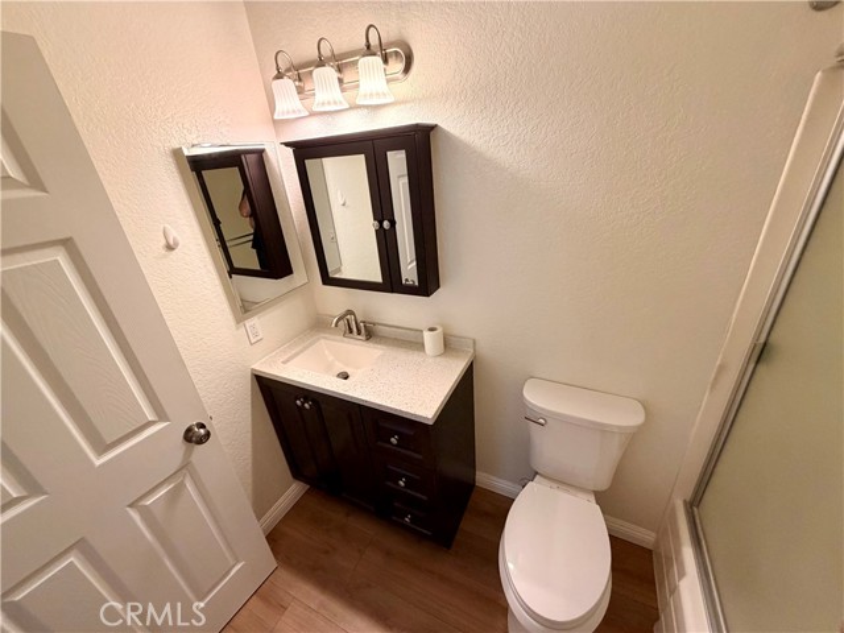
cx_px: 422
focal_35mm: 14
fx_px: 341
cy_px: 316
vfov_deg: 85.7
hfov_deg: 102.1
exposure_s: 1/60
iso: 320
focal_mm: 2.22
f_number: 2.2
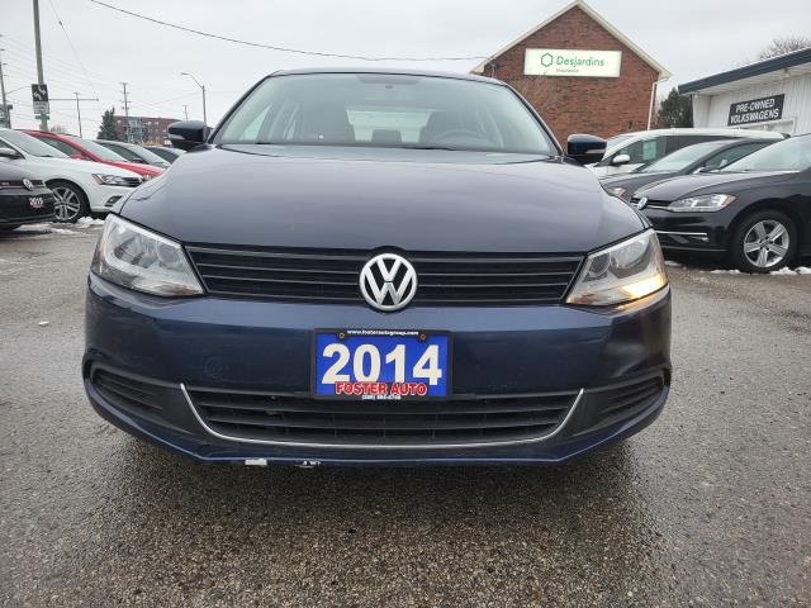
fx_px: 609
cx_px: 406
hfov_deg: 67.3
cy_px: 304
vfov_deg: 53.1
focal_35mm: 26
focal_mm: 5.4
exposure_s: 1/120
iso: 80
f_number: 1.8
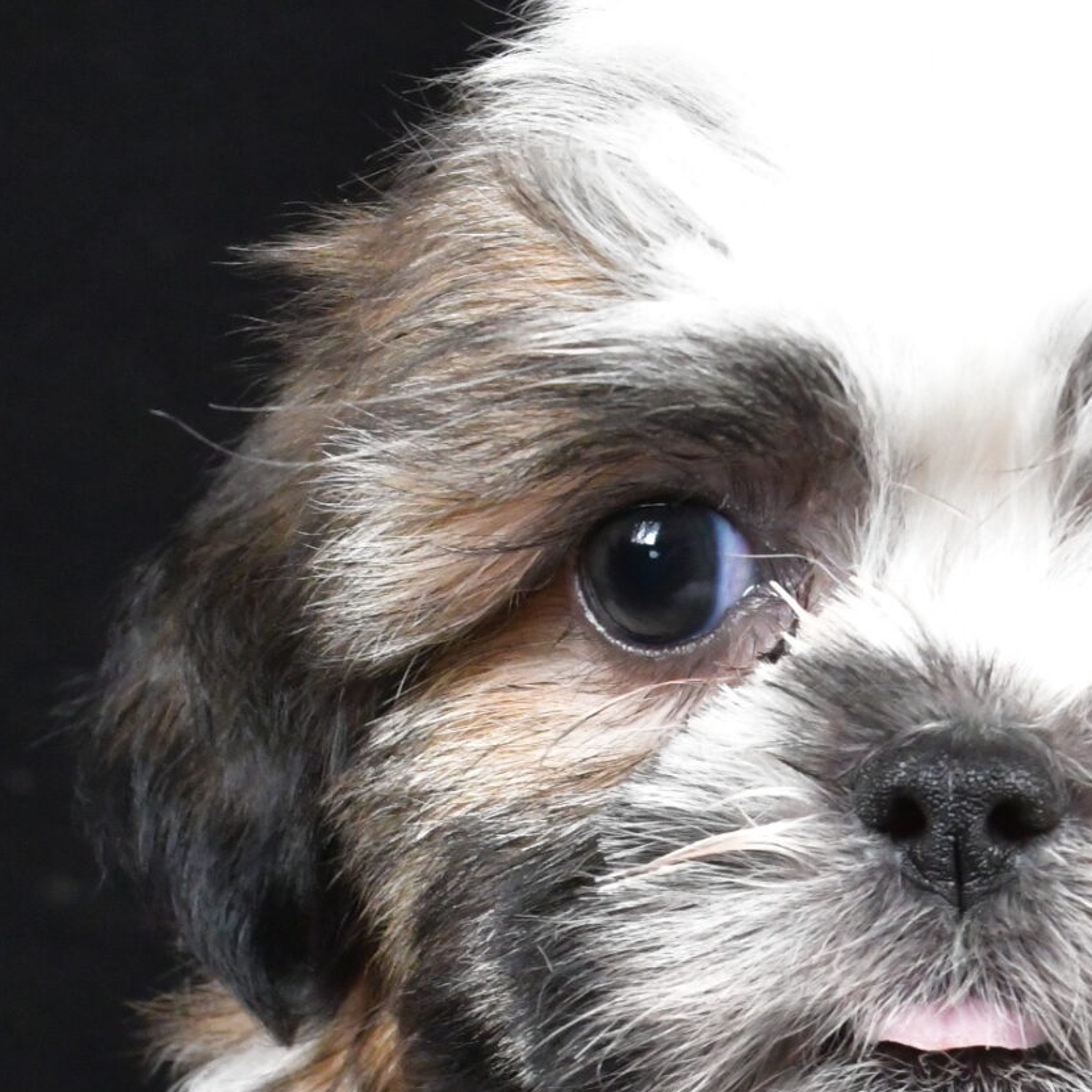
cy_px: 1269
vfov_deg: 15.3
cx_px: 729
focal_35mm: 110
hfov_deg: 15.8
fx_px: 3926
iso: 6400
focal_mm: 28
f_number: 11
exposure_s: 1/400
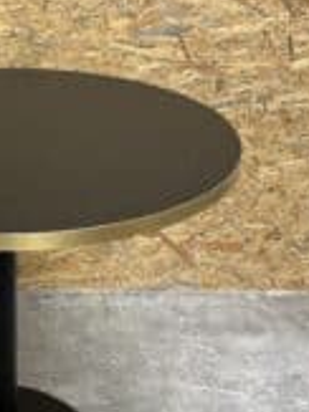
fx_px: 763
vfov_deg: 30.2
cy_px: 169
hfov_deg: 21.7
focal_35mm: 64
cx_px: -28
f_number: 1.6
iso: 125
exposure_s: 1/50
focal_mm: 5.96
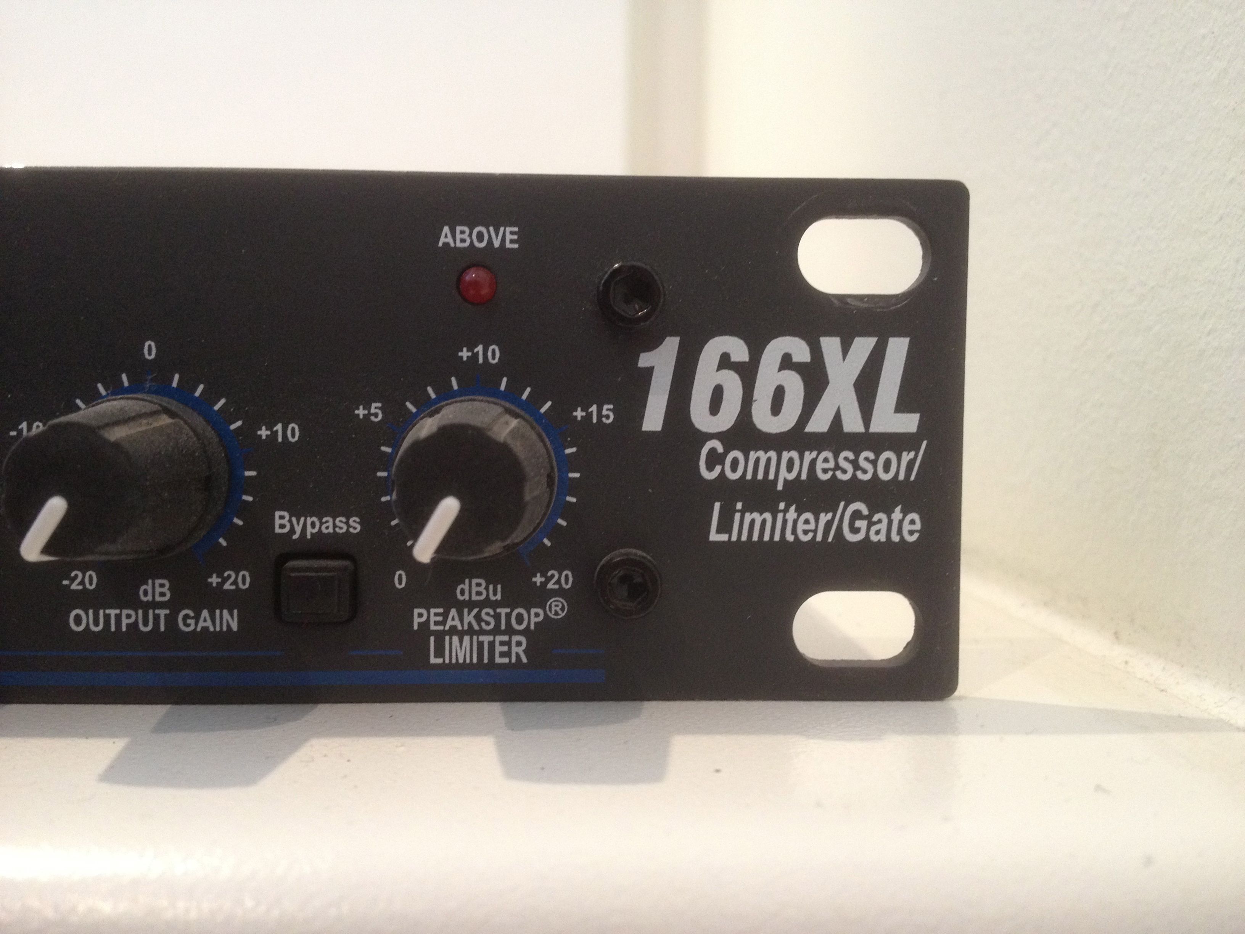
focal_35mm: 35
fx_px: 1259
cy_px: 467
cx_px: 622
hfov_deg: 52.6
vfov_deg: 40.7
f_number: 2.4
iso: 200
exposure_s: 1/20
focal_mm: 4.28
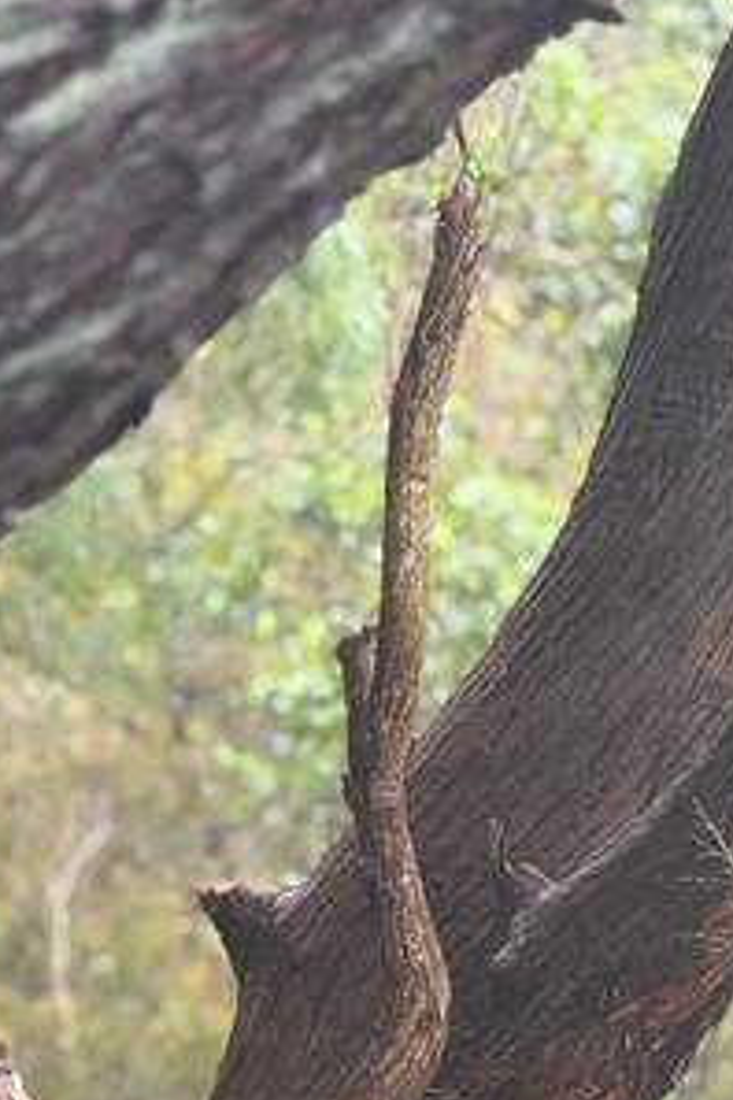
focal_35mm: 269
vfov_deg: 7.6
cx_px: 11
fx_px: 8215
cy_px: 1026
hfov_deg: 5.1
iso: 64
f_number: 2.8
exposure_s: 1/99
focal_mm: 15.66
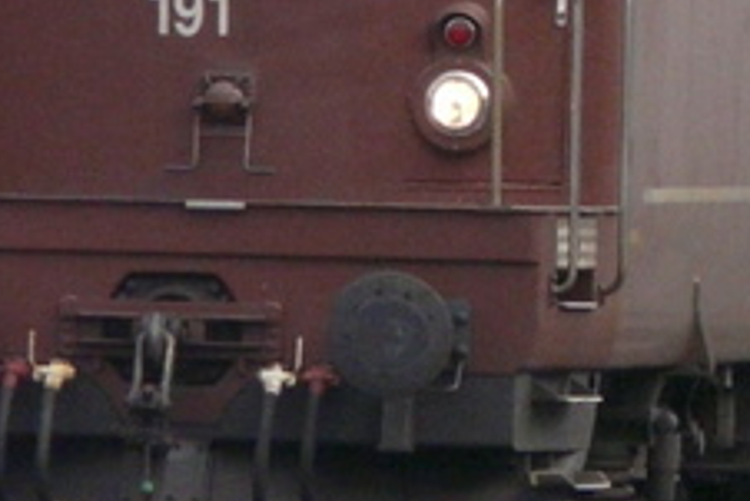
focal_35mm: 1691
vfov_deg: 0.8
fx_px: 35250
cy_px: -119
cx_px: 836
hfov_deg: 1.2
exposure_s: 1/400
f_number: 4
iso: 320
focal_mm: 60.4
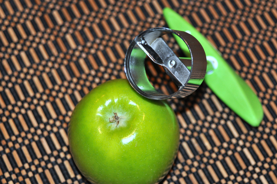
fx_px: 922
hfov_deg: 17.1
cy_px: 92
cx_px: 138
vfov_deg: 11.4
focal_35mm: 120
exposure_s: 1/60
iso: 800
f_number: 5.6
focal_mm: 80
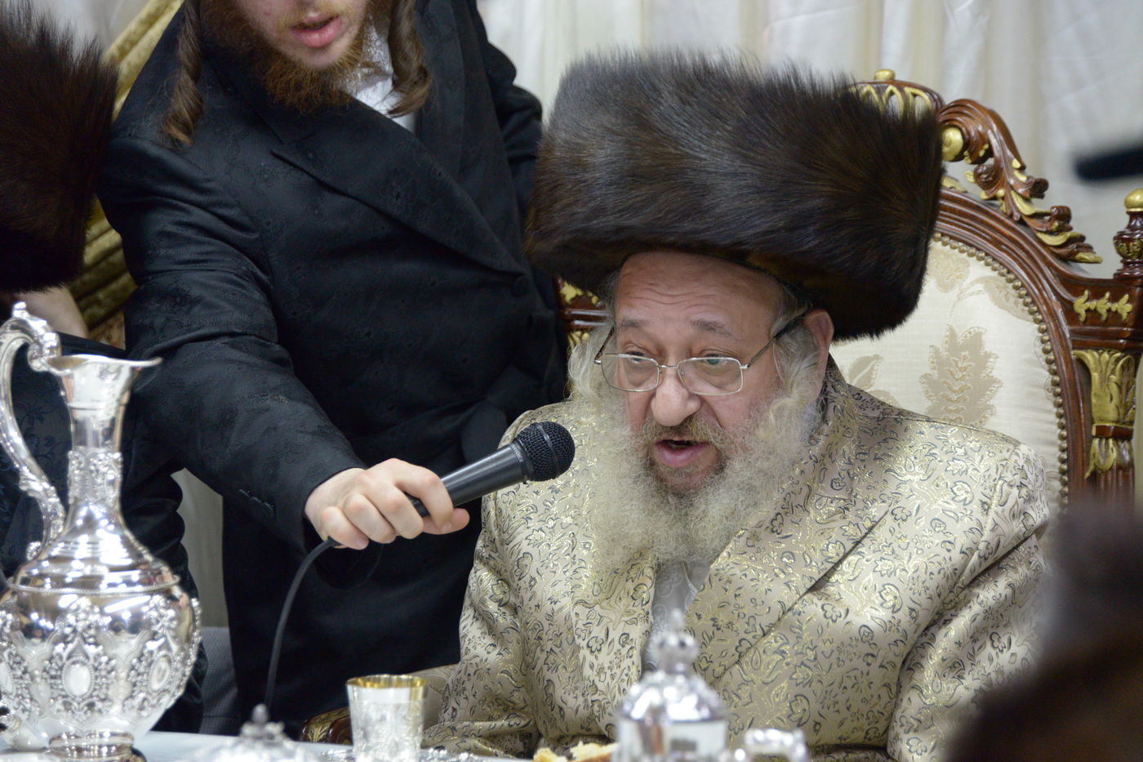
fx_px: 3873
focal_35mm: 122
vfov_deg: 11.2
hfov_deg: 16.8
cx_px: 572
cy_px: 381
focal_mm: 122
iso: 4000
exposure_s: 1/160
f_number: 5.6
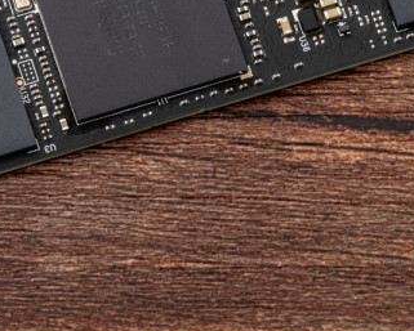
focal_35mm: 221
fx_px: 2709
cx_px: 128
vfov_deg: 7.0
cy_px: 35
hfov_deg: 8.7
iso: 400
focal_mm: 105
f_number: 22
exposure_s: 1/160
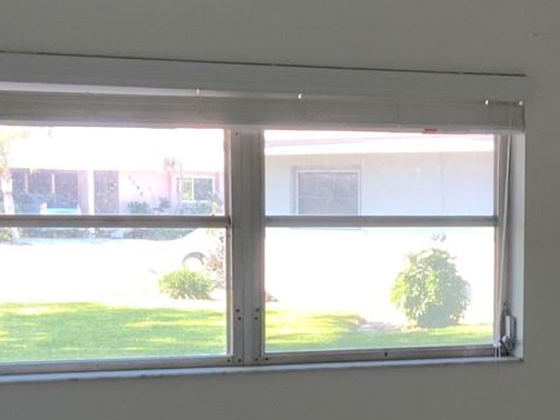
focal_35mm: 92
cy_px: 351
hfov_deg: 21.0
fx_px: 1488
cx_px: 473
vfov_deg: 15.9
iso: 40
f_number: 1.8
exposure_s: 1/60
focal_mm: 3
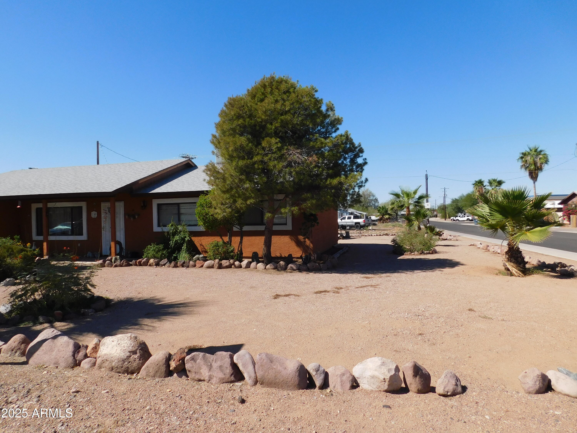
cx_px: 288
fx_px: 383
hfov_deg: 73.9
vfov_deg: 58.9
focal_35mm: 23
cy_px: 216
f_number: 6
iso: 125
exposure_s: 1/500
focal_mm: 4
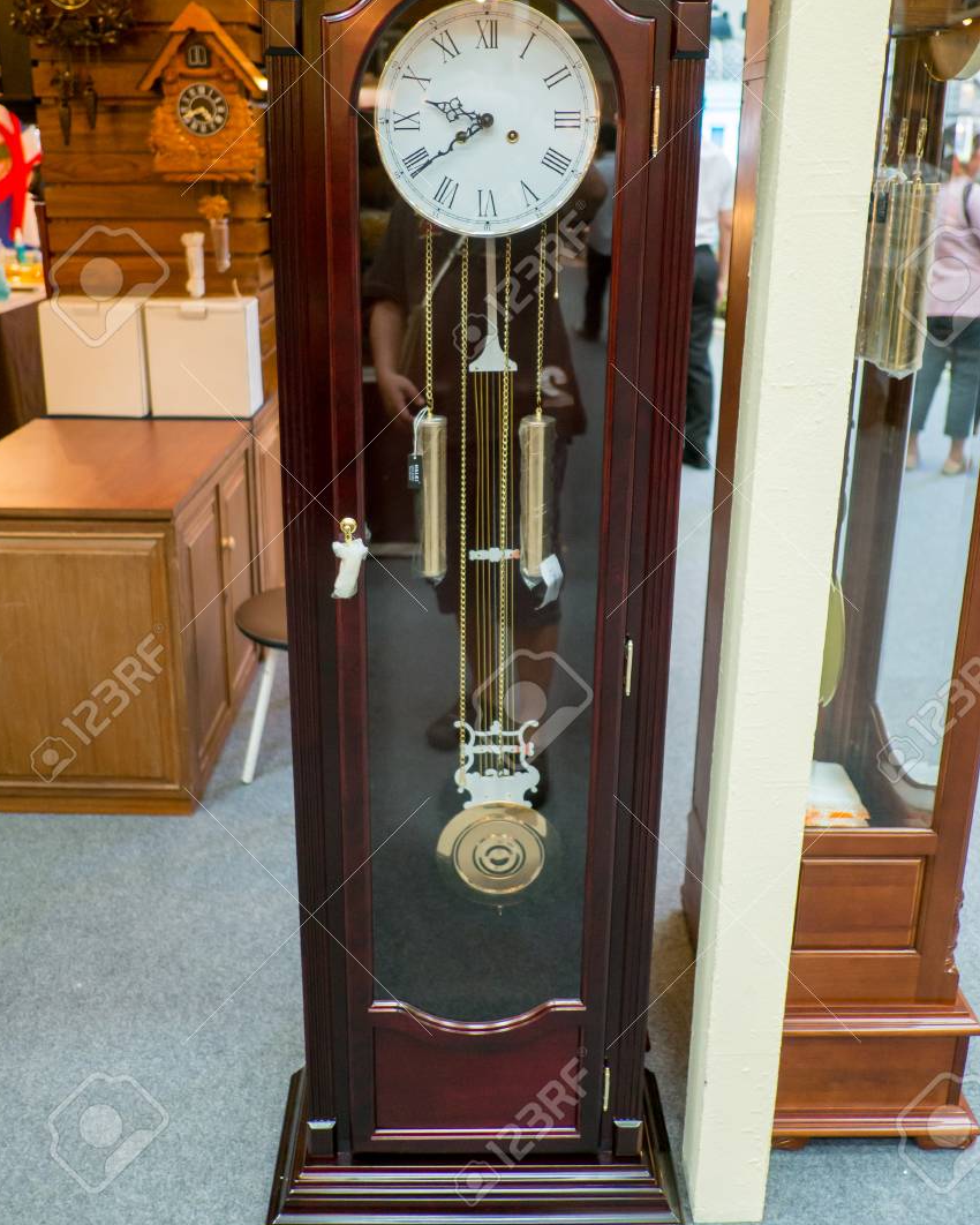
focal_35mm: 31
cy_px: 489
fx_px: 1124
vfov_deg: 56.7
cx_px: 484
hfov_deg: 47.1
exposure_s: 1/200
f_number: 2
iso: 2500
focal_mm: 18
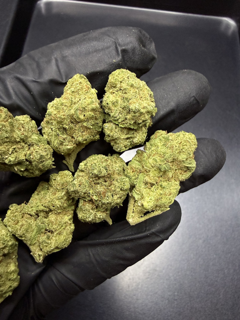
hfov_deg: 56.8
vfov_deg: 71.6
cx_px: 120
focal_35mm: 24
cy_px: 160
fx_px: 222
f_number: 2.2
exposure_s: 1/50
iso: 320
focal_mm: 2.22
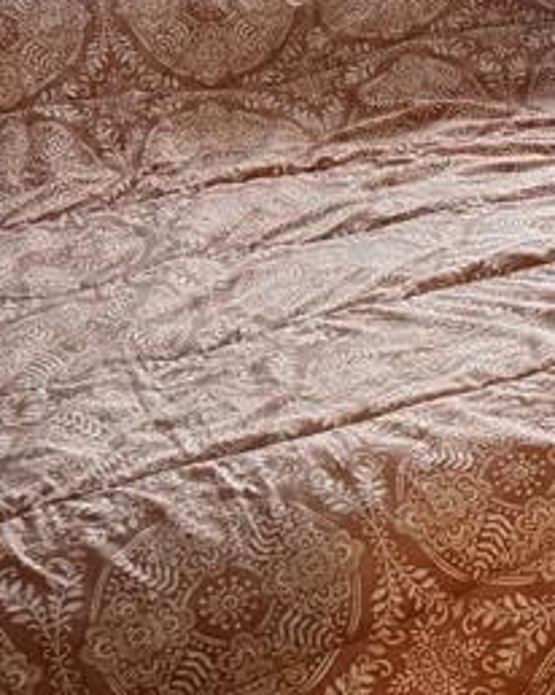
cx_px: 994
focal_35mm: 93
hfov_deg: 14.5
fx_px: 1912
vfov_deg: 20.0
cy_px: 5
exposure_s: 1/60
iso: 500
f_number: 1.78
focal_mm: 6.76
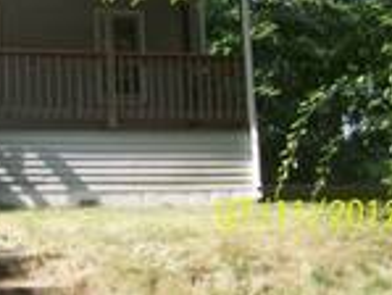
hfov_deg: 23.6
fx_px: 895
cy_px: -45
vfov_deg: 17.9
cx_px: -8
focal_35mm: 79
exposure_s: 1/328
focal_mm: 5.7
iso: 64
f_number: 2.8
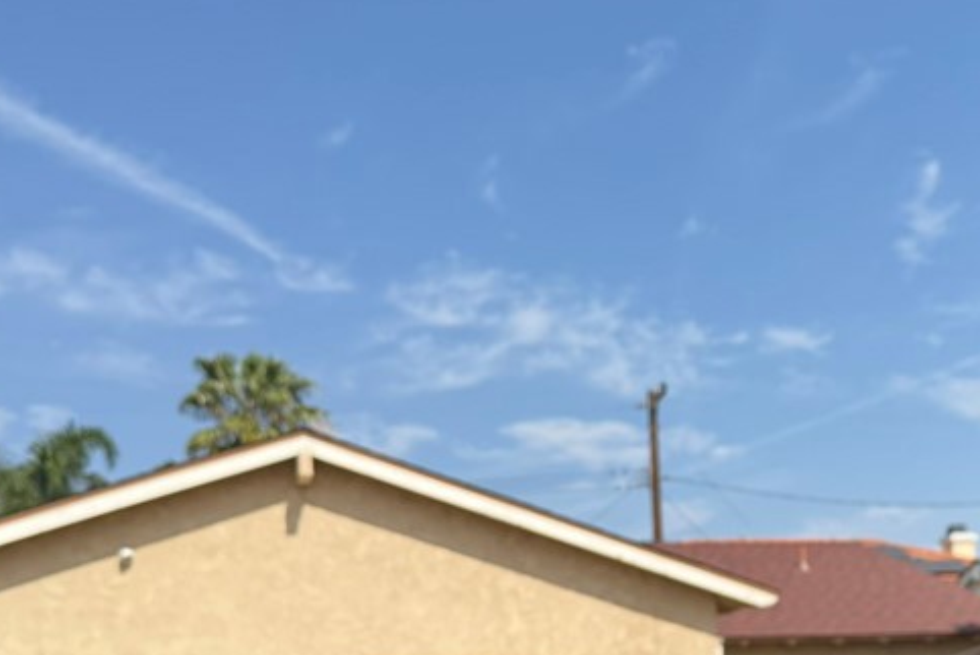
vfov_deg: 24.7
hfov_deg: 36.9
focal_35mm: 53
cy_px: 604
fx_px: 1444
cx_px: 689
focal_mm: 6.76
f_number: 1.78
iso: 100
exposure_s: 1/1585
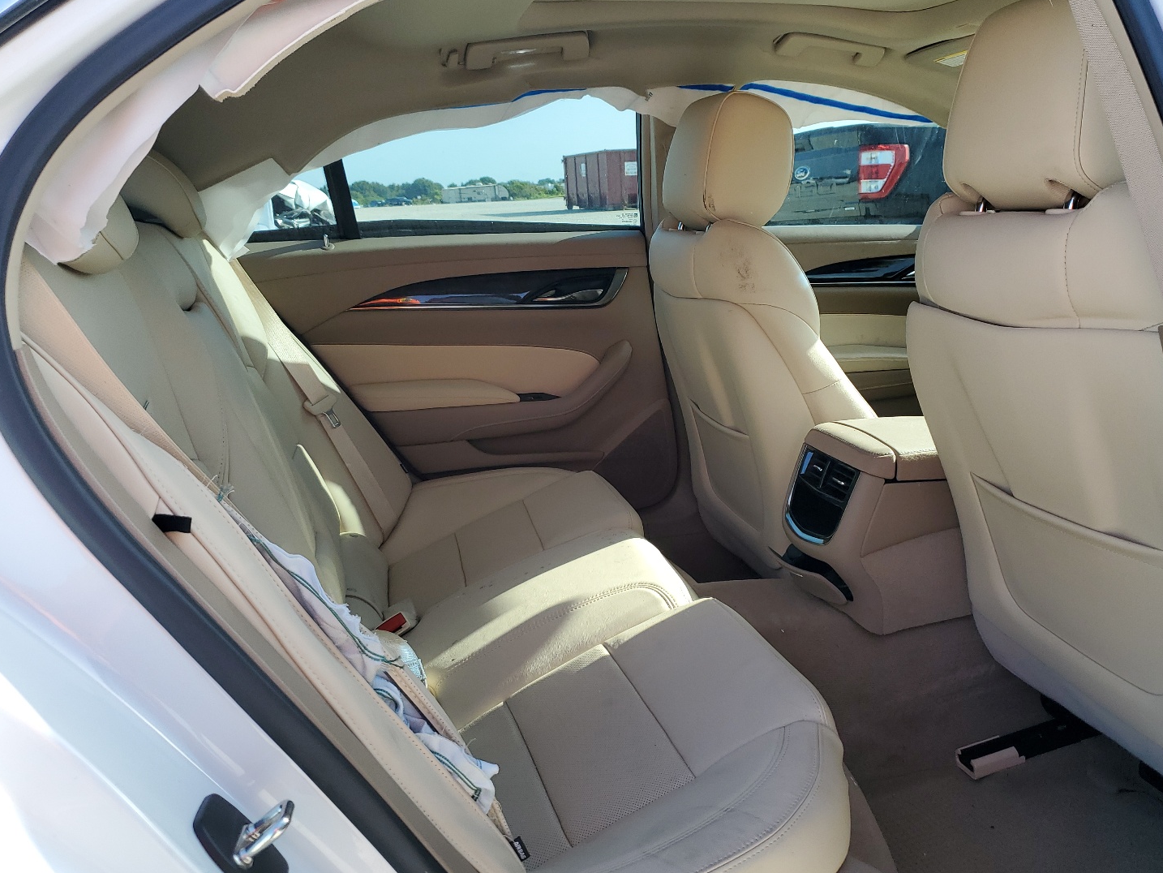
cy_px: 466
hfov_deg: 61.6
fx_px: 974
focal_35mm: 29
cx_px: 612
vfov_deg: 48.2
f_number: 1.5
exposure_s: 1/588
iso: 50
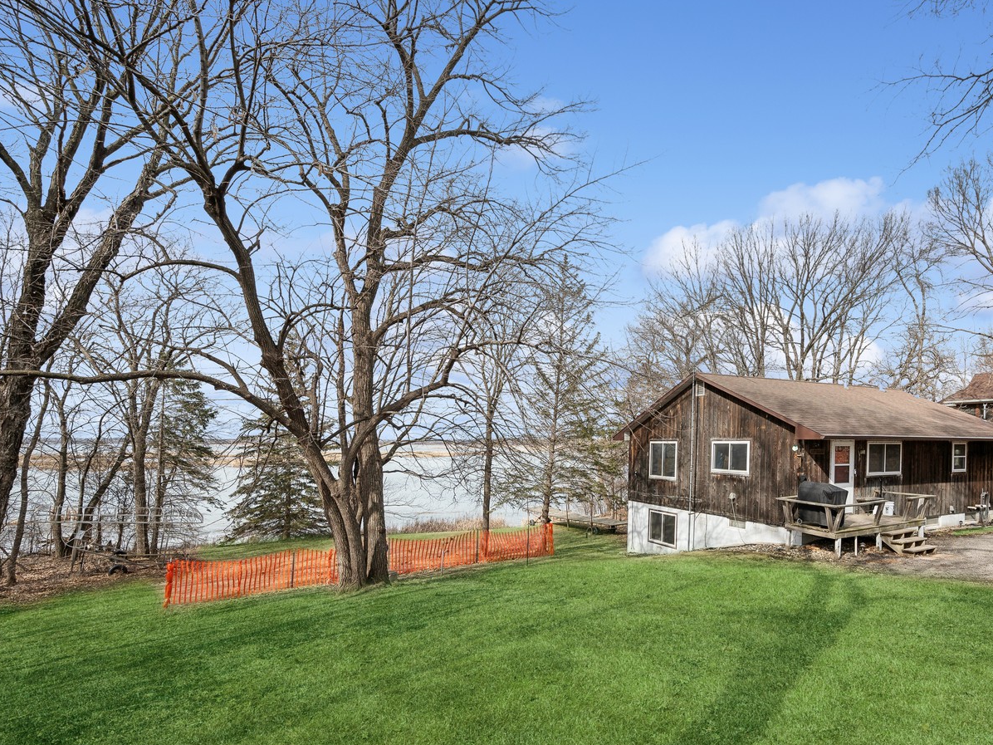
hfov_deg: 86.8
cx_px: 587
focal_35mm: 18
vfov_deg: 71.4
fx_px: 516
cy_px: 409
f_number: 8
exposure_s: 1/640
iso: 200
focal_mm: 14
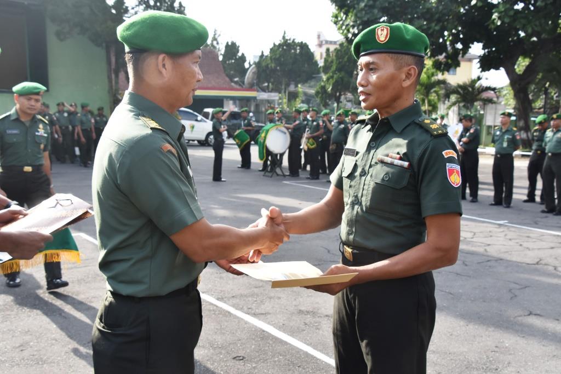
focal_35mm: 39
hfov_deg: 49.5
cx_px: 280
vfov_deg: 34.2
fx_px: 608
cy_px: 187
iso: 640
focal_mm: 26
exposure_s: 1/500
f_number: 8
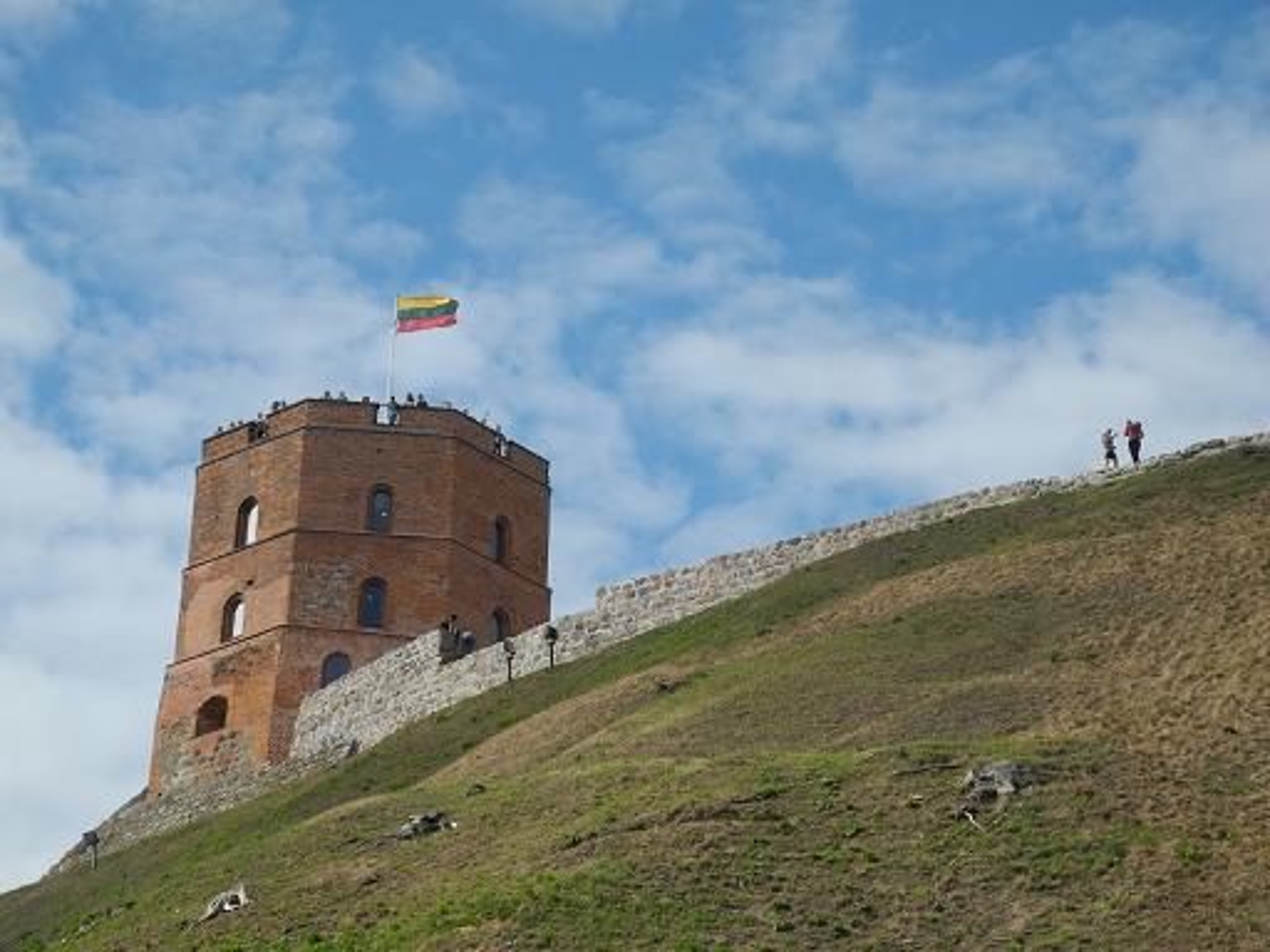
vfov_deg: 15.7
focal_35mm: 94
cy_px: 476
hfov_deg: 20.9
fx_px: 3449
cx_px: 635
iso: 100
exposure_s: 1/1000
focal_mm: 20.1
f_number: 4.5
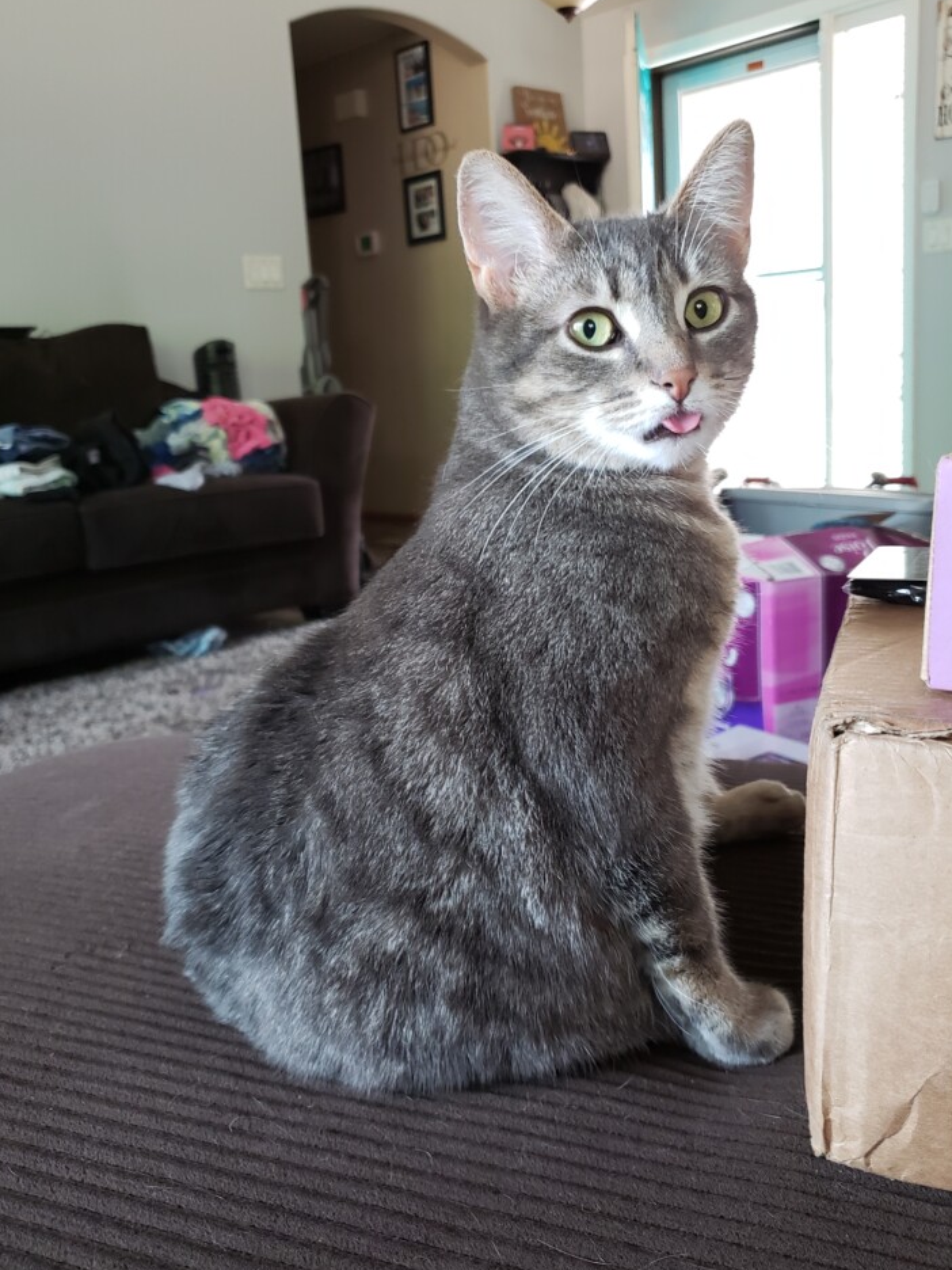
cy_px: 631
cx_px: 452
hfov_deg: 46.8
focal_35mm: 30
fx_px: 1100
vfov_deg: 60.0
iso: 250
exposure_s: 1/38
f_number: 1.5
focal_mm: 4.3
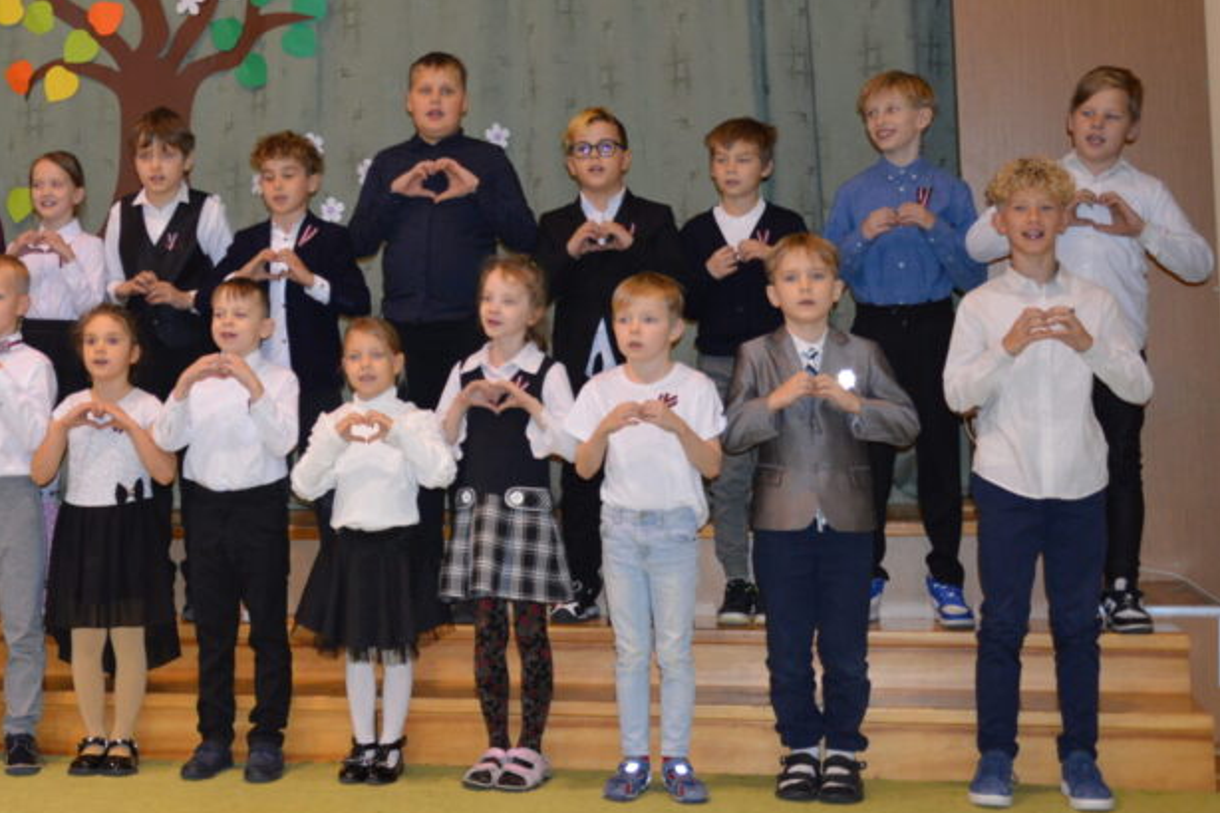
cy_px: 232
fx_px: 2033
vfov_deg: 22.5
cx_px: 219
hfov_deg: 32.4
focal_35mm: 60
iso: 450
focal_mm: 24
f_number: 3.8
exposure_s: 1/60
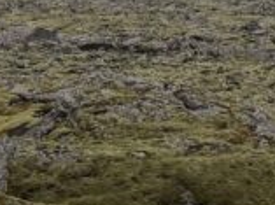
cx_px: 61
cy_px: 161
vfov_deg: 9.4
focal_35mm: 157
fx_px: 1244
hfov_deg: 12.6
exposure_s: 1/121
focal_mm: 6.76
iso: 200
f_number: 1.78
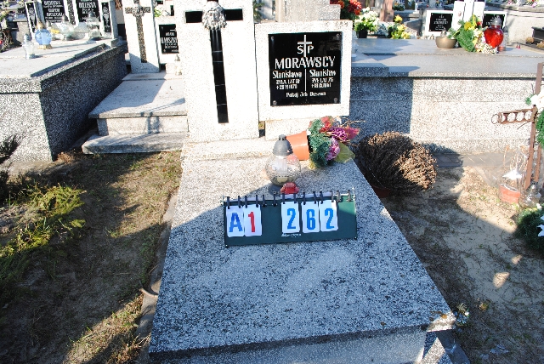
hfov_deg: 67.3
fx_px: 408
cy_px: 182
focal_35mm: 27
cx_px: 272
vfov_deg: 48.0
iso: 100
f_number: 6.3
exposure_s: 1/160
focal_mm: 18
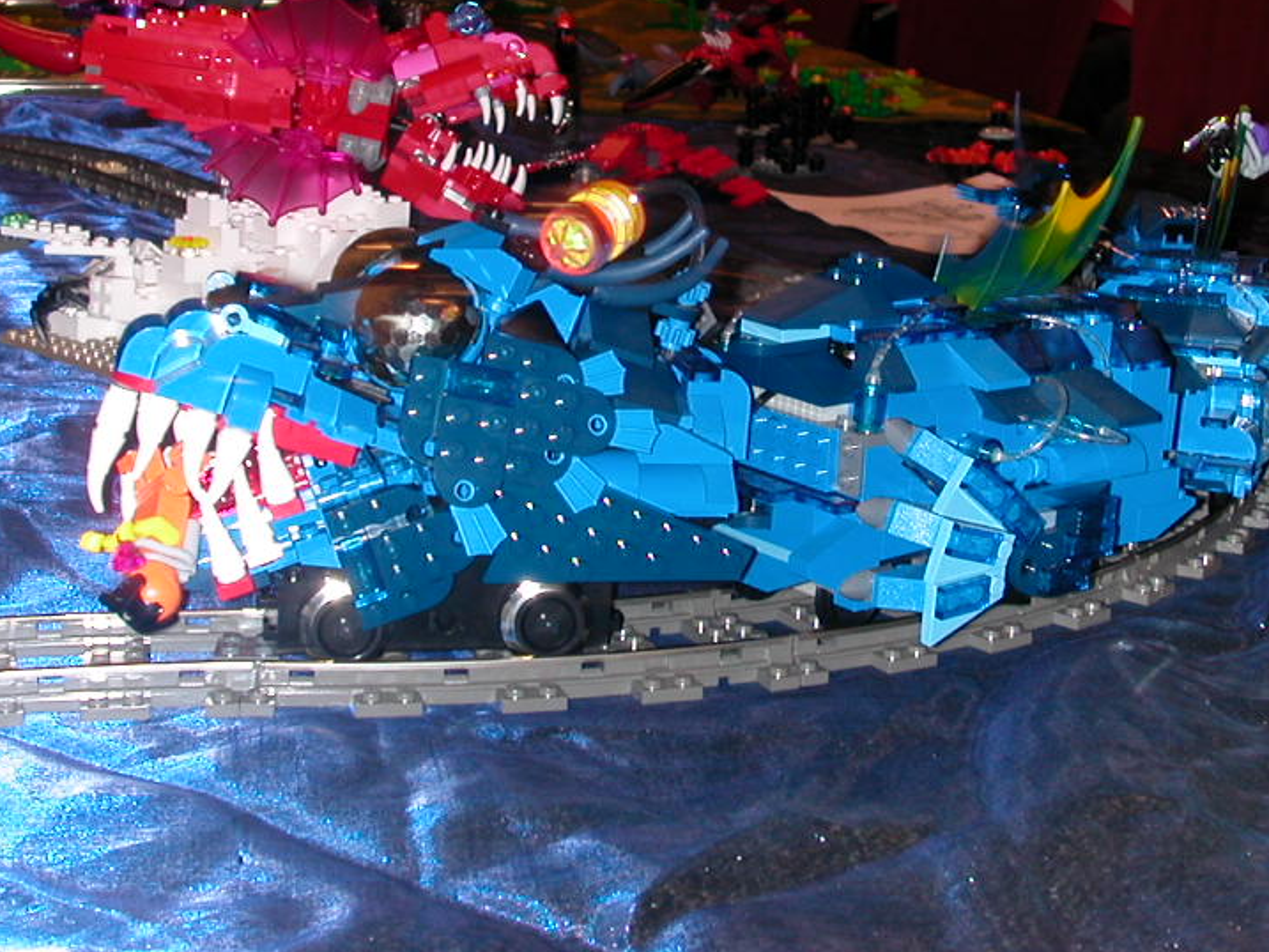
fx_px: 2567
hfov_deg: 27.7
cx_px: 731
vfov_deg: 21.0
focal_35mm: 70
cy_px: 343
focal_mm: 7.5
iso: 100
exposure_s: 1/59.9
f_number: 3.2
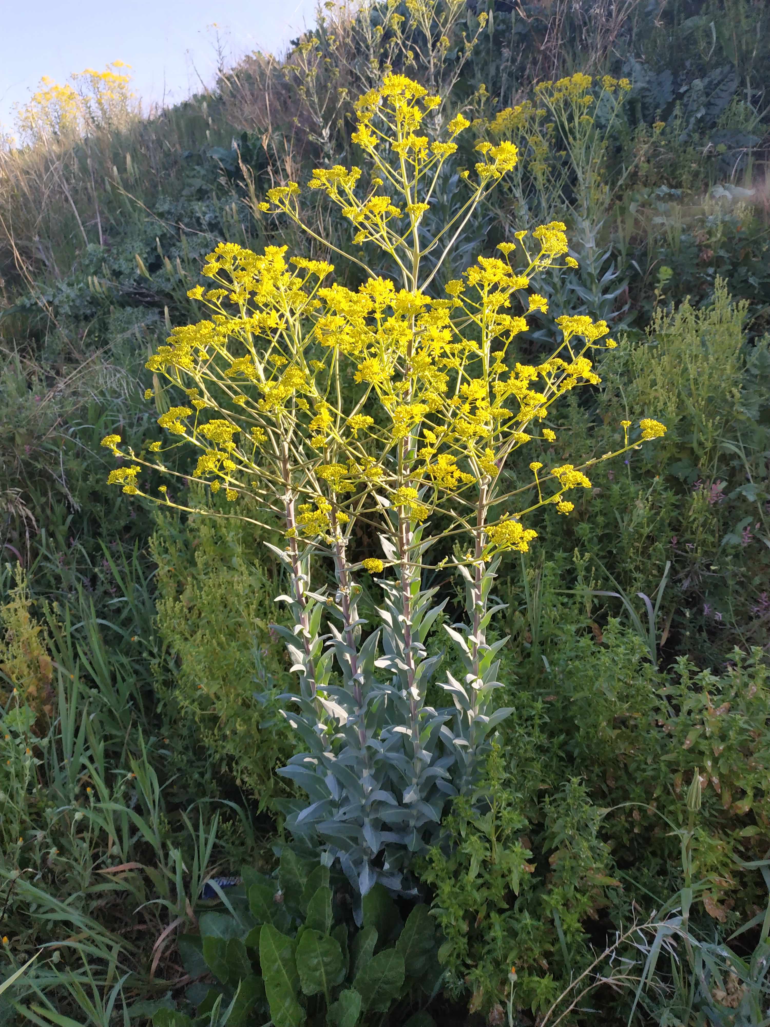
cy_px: 514
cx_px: 385
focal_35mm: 24
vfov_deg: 71.6
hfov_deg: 56.8
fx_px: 712
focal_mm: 3.94
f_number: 1.9
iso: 200
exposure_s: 1/774
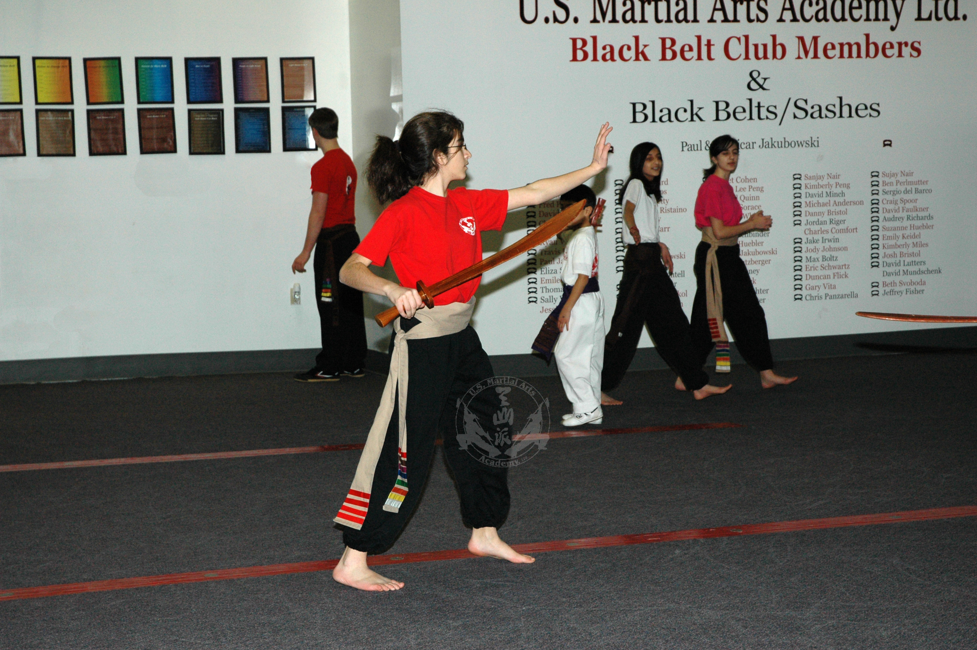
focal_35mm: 75
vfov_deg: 18.1
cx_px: 488
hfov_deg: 27.0
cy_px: 325
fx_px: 2034
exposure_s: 1/60
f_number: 5.6
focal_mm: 50
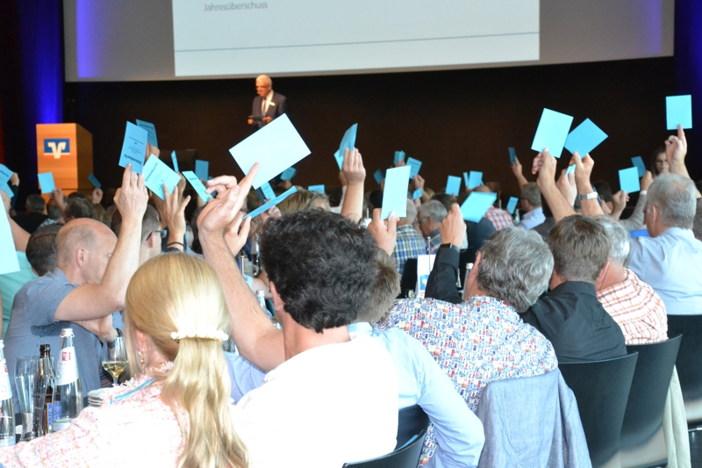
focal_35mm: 87
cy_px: 234
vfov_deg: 15.7
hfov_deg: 23.4
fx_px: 1696
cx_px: 351
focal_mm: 58
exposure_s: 1/60
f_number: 10
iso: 3200
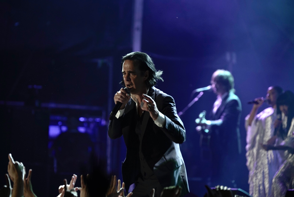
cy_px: 98
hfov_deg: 6.2
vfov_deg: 4.2
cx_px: 147
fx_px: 2697
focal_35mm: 330
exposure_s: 1/200
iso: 1600
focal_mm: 330
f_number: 5.6
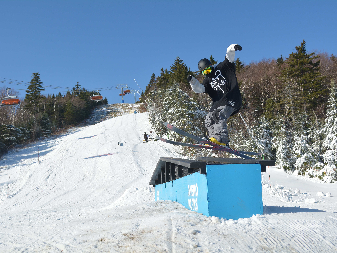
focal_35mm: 39
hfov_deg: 47.9
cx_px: 166
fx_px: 380
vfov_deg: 36.8
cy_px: 127
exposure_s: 1/2000
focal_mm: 24
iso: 400
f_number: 6.3
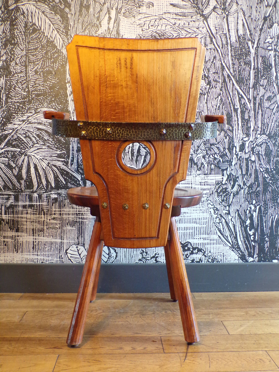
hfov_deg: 38.7
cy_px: 186
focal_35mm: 37
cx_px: 140
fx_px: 398
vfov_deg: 50.1
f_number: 3.3
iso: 362
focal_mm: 6.6
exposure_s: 1/17
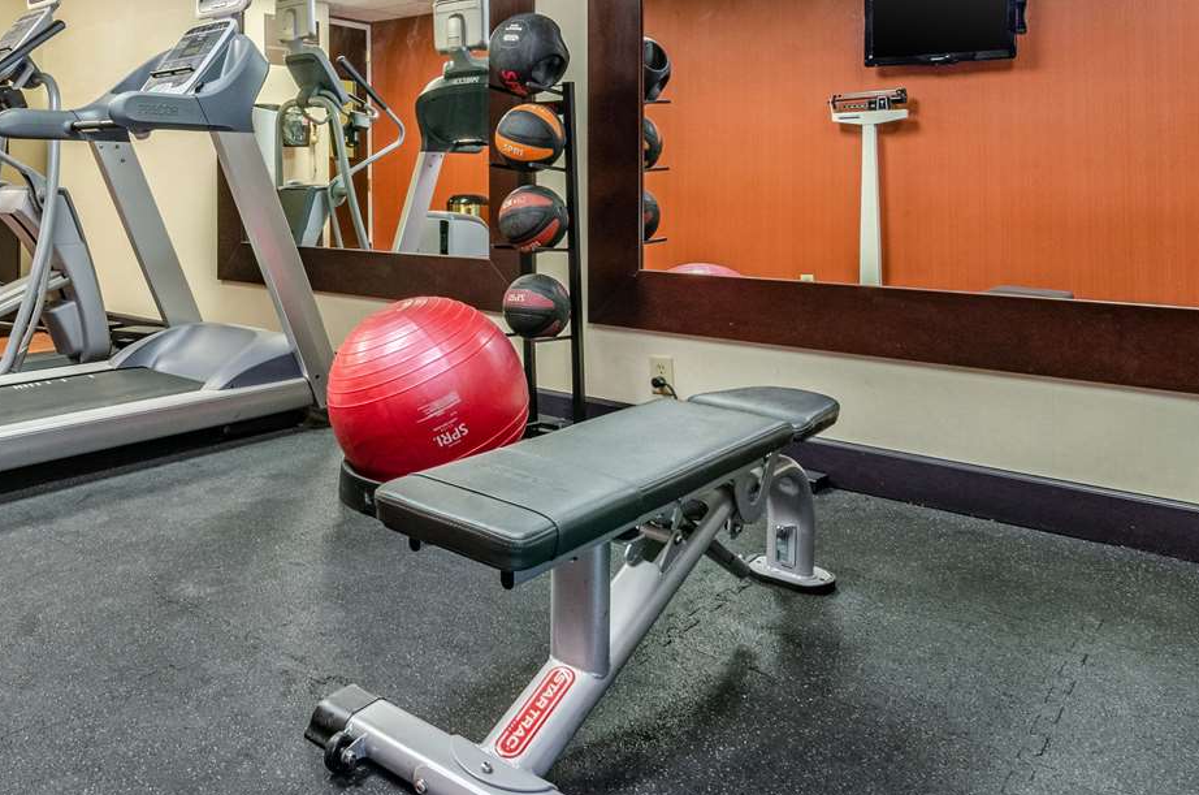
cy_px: 166
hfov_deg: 65.7
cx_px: 383
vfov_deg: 45.7
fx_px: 891
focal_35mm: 27
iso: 400
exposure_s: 1/8
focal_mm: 11
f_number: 9
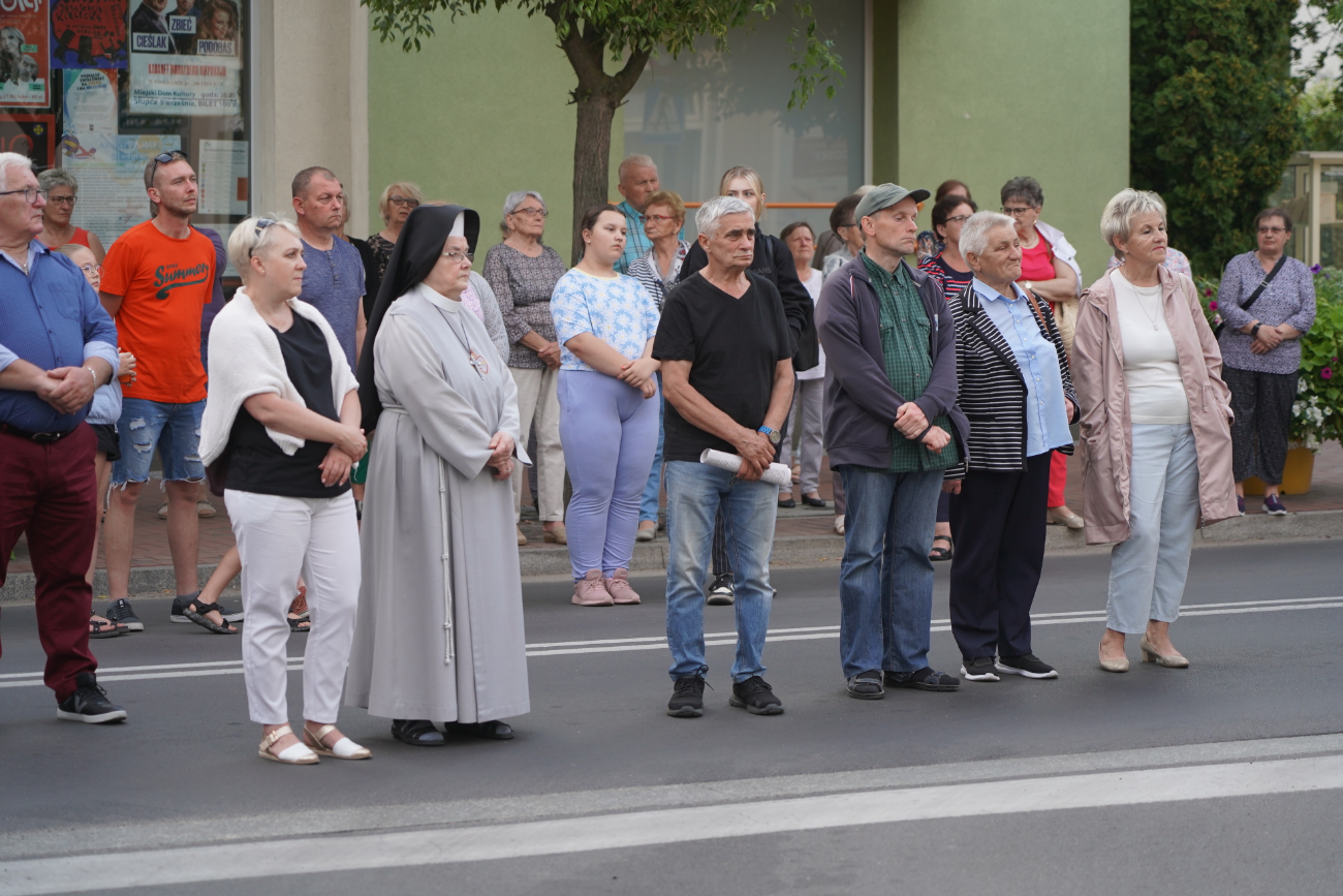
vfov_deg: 13.0
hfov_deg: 19.5
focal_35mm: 105
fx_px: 3917
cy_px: 448
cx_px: 672
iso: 320
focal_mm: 105
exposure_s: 1/160
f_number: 4
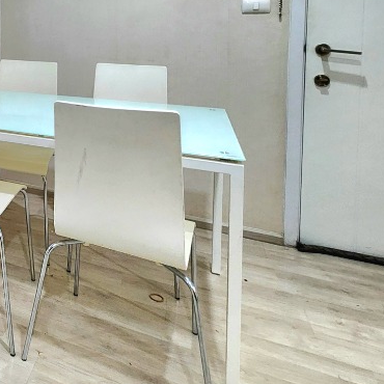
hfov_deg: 37.7
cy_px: 51
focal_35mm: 31
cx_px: -88
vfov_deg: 48.1
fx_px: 389
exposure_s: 1/33
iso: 400
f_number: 2.2
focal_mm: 2.2
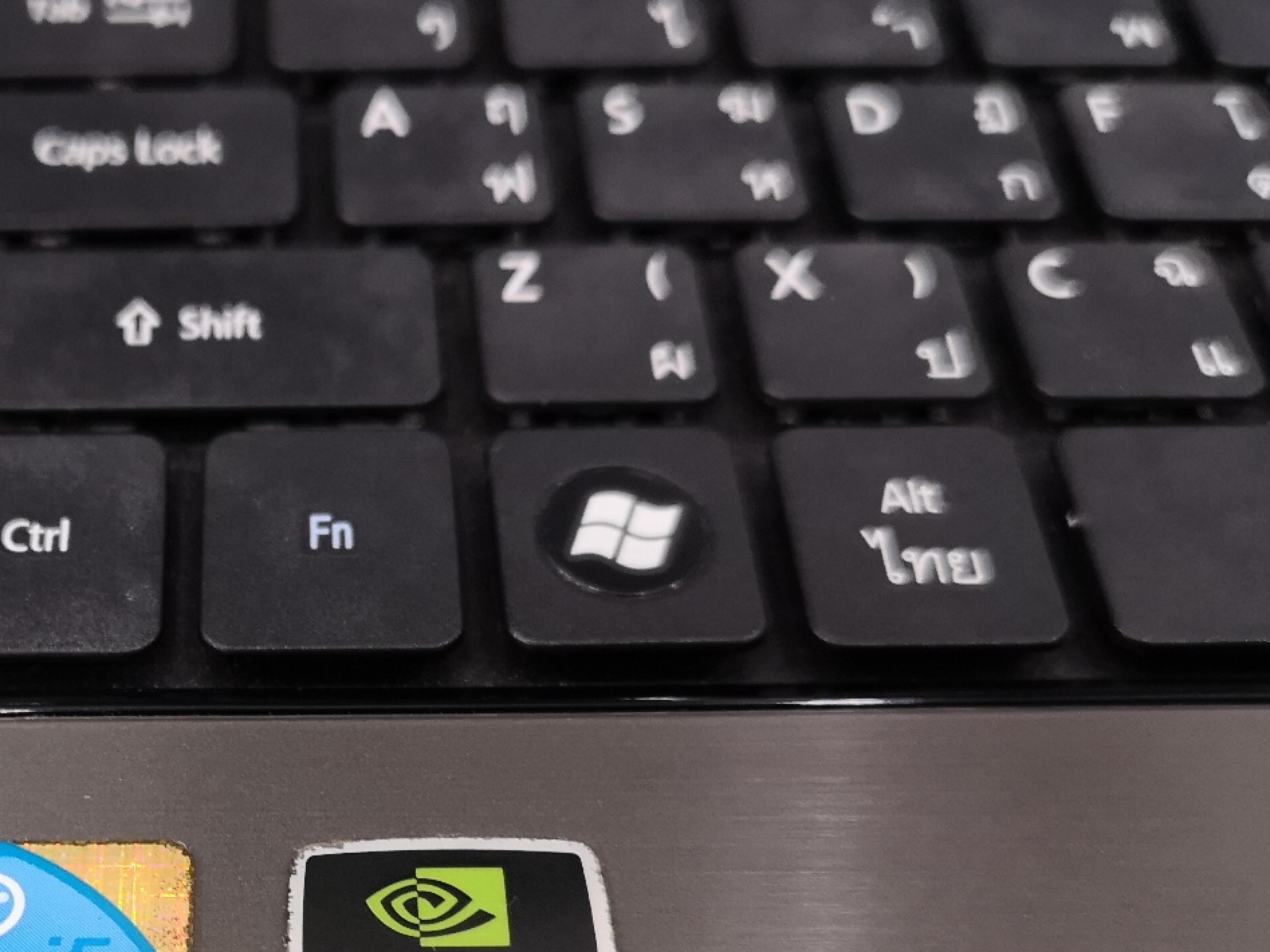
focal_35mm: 52
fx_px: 1908
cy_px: 755
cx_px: 257
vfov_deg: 27.5
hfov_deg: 35.6
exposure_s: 1/33.3
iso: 160
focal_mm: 3.95
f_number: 1.8
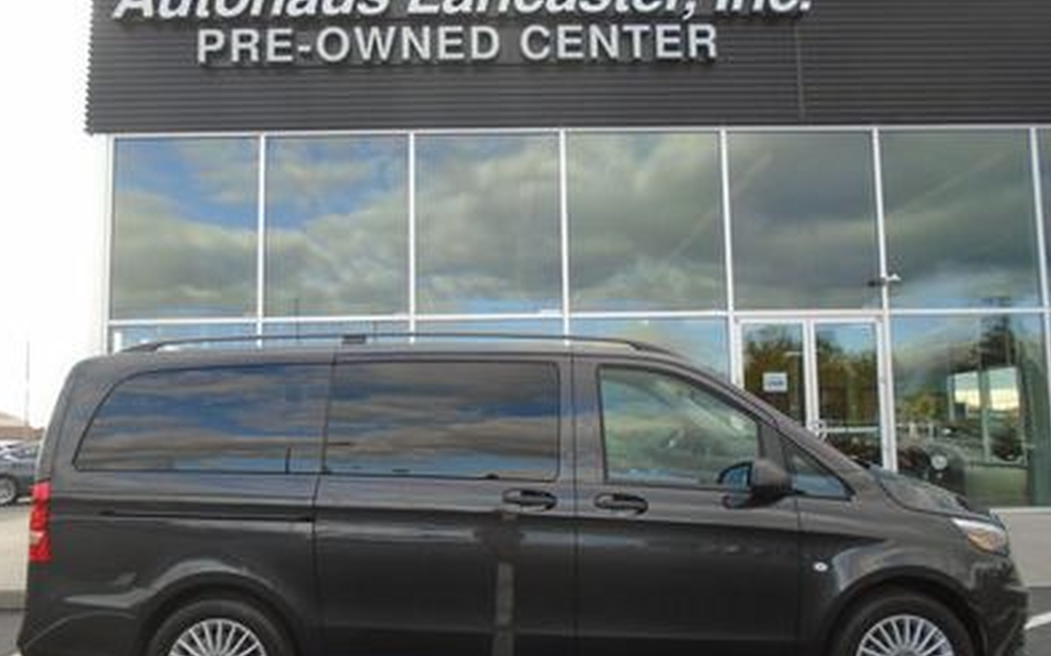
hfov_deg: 66.5
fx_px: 802
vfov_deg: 44.5
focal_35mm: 28
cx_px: 520
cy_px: 357
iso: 100
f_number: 3.2
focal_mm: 4.6
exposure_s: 1/200
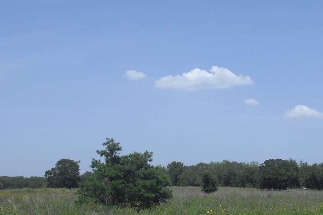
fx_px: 664
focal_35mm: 74
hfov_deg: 27.2
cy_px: 165
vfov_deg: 18.3
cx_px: 214
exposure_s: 1/200
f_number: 7.8
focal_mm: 6.3
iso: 64
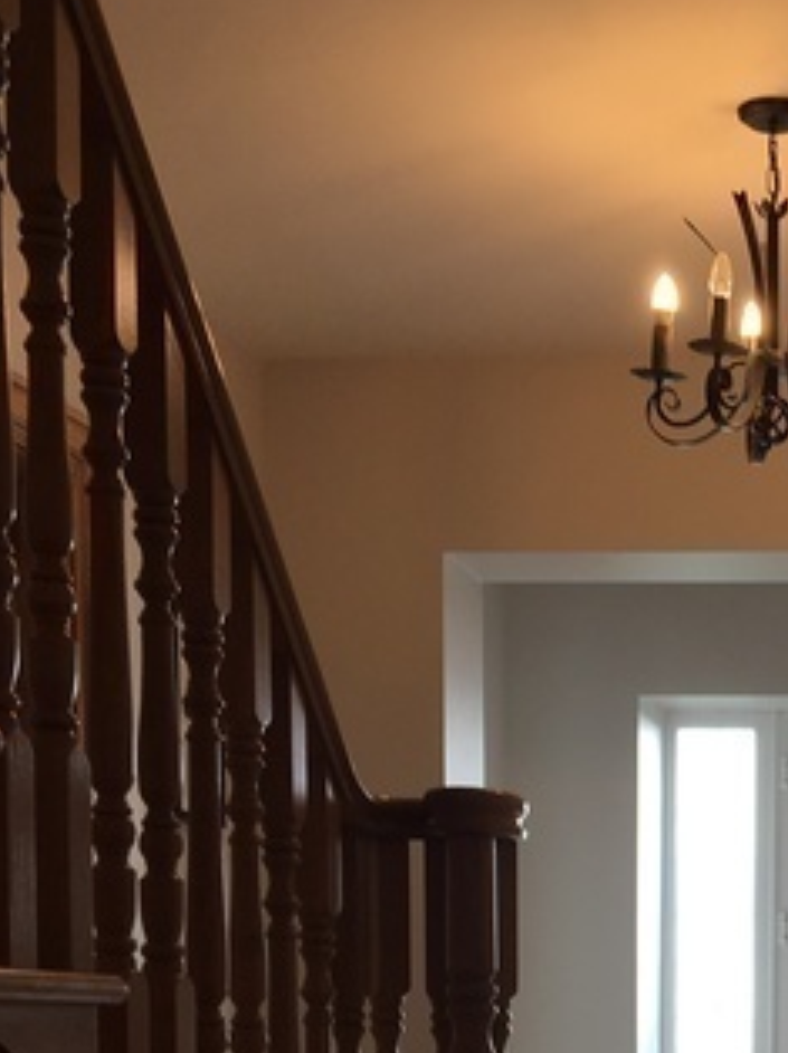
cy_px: 1180
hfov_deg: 19.7
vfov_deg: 25.3
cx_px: 895
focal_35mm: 71
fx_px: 2158
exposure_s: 1/50
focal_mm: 4.15
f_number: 2.2
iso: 25
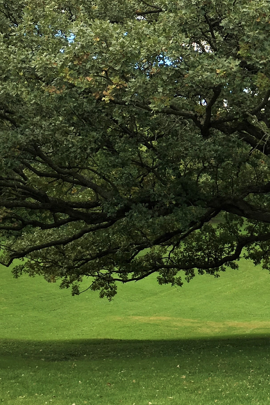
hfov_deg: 19.4
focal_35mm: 67
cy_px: 111
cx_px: 299
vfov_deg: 29.7
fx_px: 754
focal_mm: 4.15
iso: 25
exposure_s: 1/411
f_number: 2.2
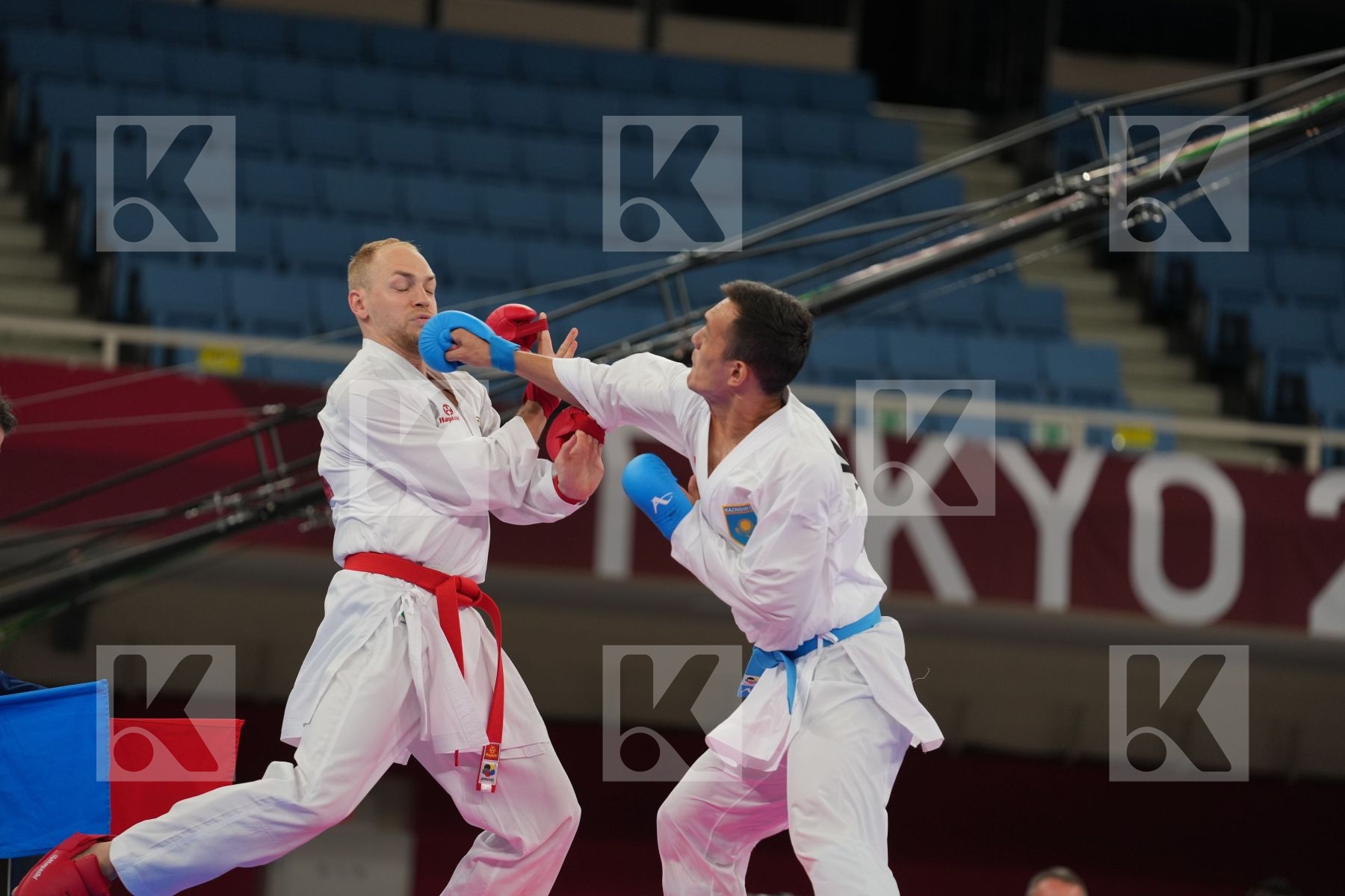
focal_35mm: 200
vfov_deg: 6.9
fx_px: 7472
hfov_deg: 10.3
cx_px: 672
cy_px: 448
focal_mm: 200
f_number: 2.8
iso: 640
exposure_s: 1/1000
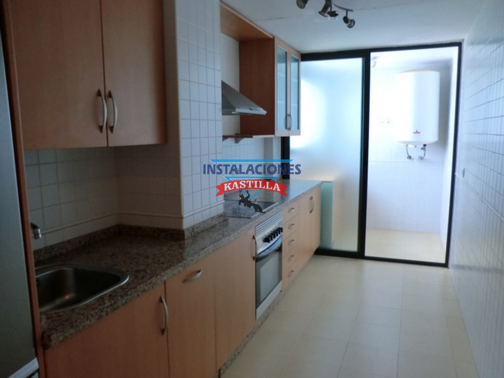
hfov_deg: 65.3
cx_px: 252
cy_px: 189
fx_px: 393
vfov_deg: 51.4
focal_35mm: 27
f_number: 3.2
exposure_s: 1/60
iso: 160
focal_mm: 4.9
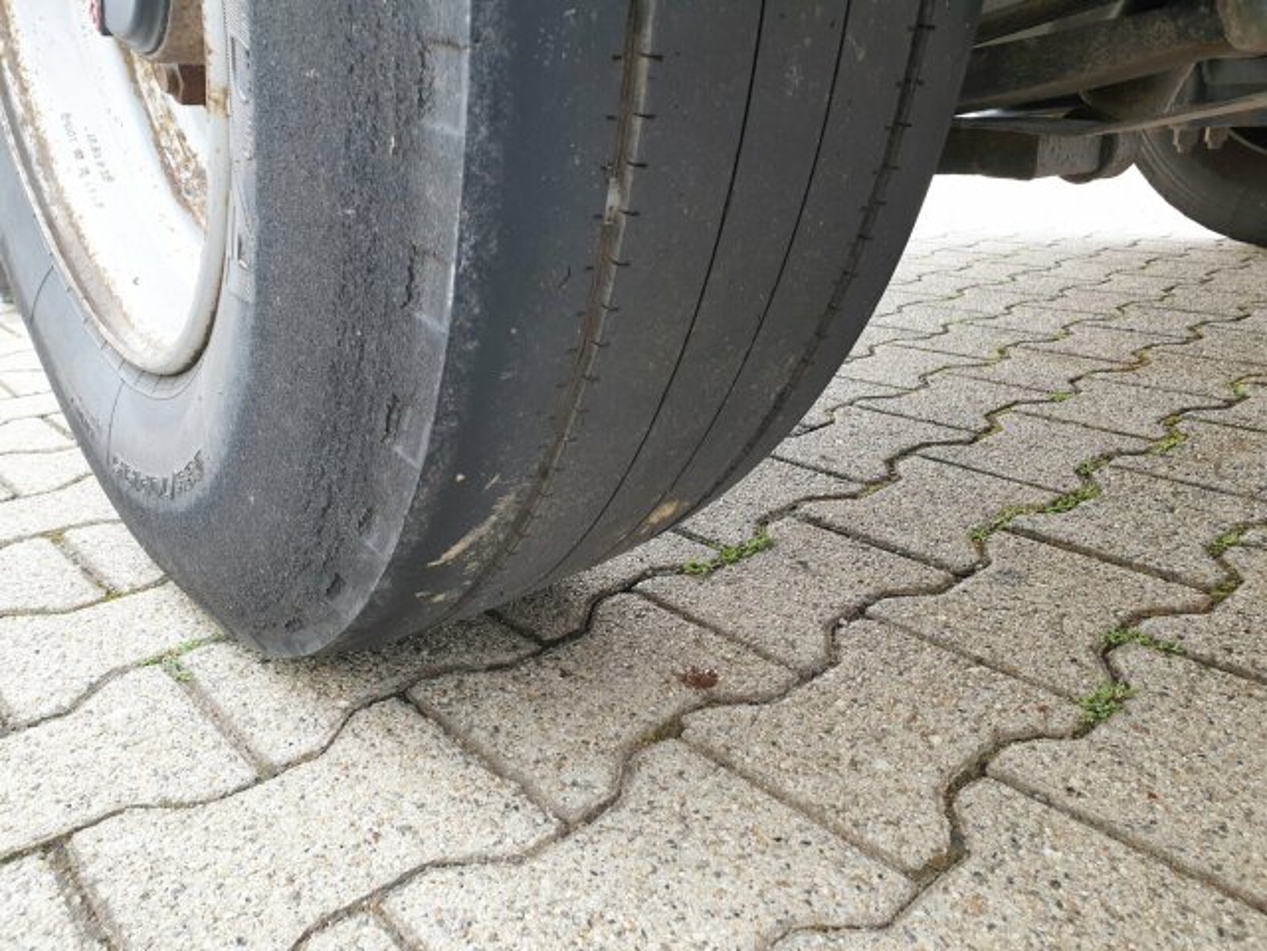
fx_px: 952
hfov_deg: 67.3
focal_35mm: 26
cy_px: 476
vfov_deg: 53.1
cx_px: 634
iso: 64
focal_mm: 4.3
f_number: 2.4
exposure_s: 1/50
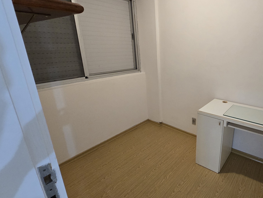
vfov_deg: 68.7
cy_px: 96
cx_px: 188
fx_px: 144
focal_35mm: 19
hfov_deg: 79.9
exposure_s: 1/60
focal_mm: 2.2
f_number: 2.2
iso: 500
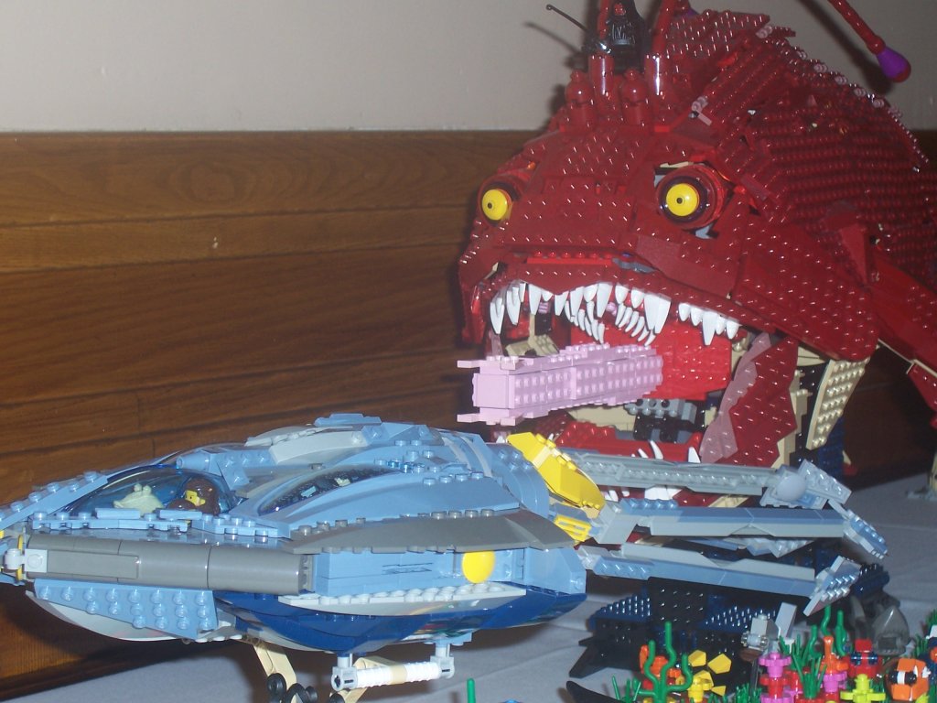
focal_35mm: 82
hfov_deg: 23.8
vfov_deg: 18.0
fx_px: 2220
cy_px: 352
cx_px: 468
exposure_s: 1/90
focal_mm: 13.5
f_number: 4.1
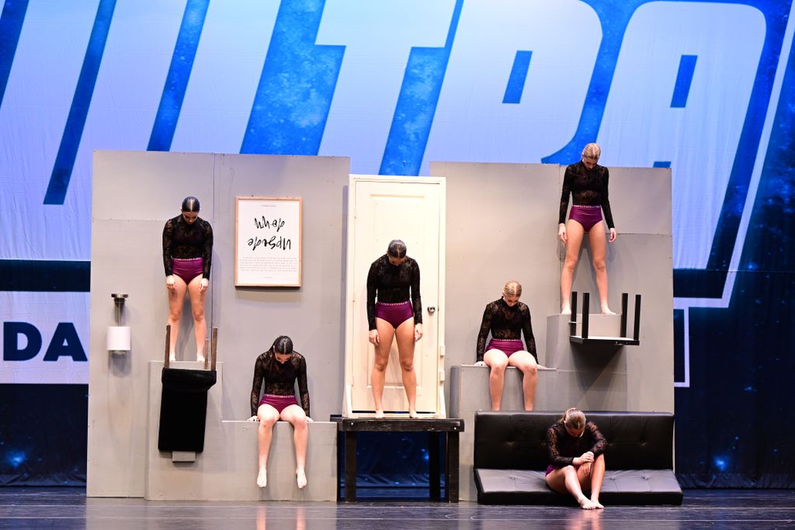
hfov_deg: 23.1
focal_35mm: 88
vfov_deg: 15.5
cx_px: 398
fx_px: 1943
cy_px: 265
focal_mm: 88
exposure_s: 1/800
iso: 2500
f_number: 3.5
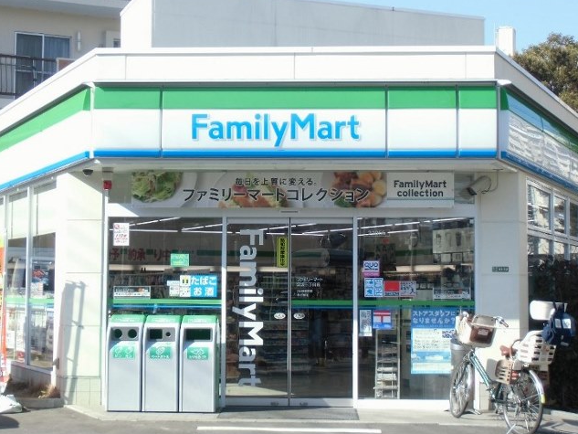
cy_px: 231
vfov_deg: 23.3
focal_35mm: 63
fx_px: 1052
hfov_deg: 30.7
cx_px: 270
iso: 64
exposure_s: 1/160
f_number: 4.5
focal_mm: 10.11
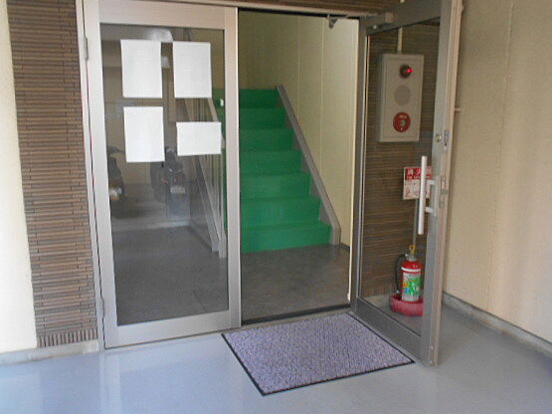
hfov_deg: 60.0
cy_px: 209
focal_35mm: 30
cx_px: 272
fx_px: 478
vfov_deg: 46.8
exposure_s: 1/30
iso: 320
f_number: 3.2
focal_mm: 4.6
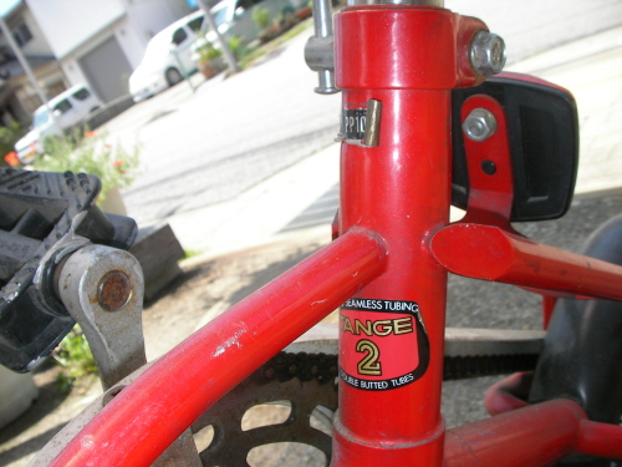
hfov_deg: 49.0
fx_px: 683
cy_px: 234
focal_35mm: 38
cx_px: 311
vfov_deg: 37.7
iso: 50
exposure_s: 1/127
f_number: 4.5
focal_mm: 6.3
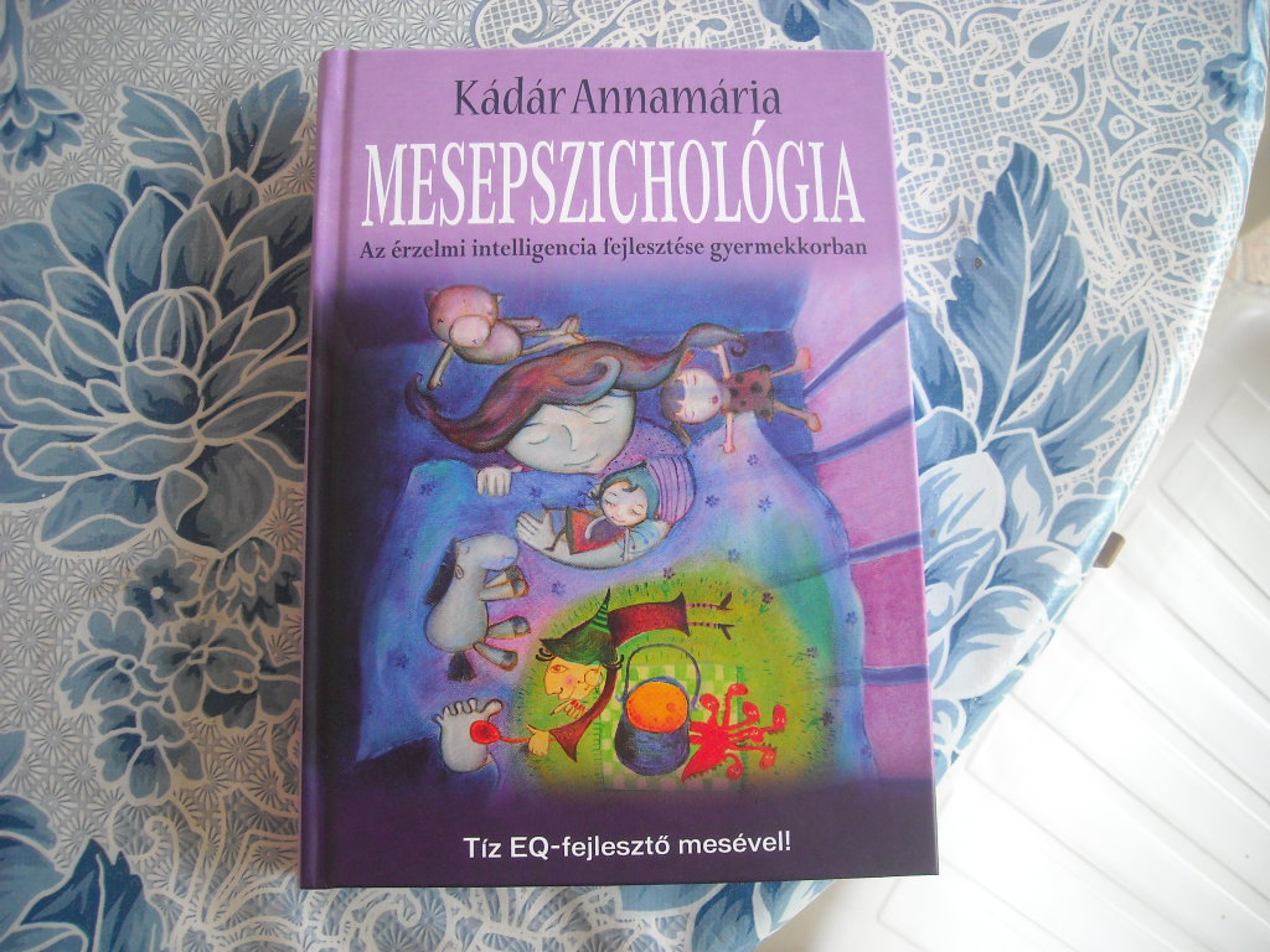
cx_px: 635
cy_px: 476
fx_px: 1284
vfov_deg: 40.7
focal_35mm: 35
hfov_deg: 52.6
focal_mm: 5.7
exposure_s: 1/192
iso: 141
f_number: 2.8
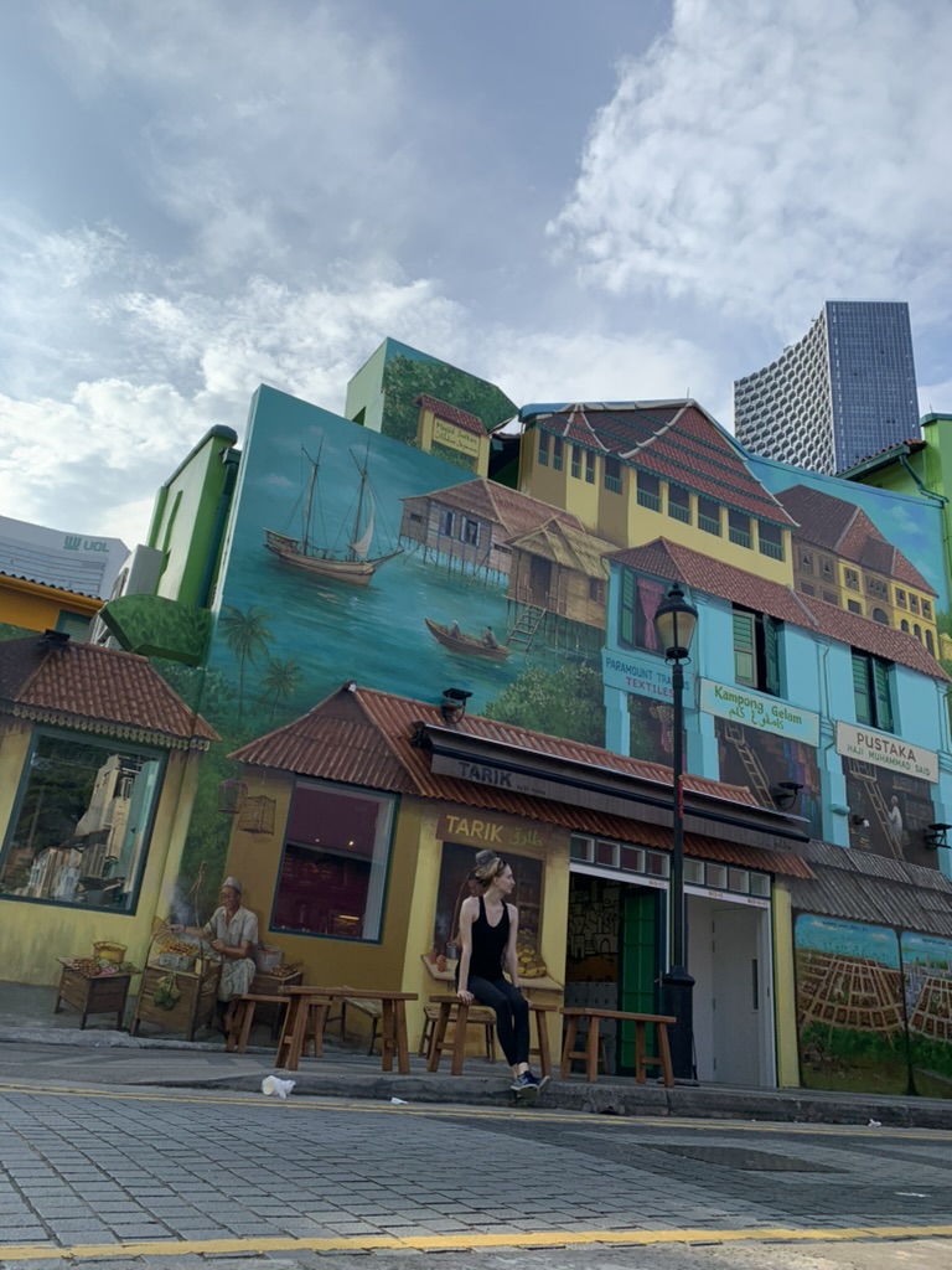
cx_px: 476
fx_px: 953
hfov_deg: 53.1
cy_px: 635
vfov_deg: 67.3
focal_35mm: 26
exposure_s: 1/2075
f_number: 1.8
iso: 25
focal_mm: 4.25
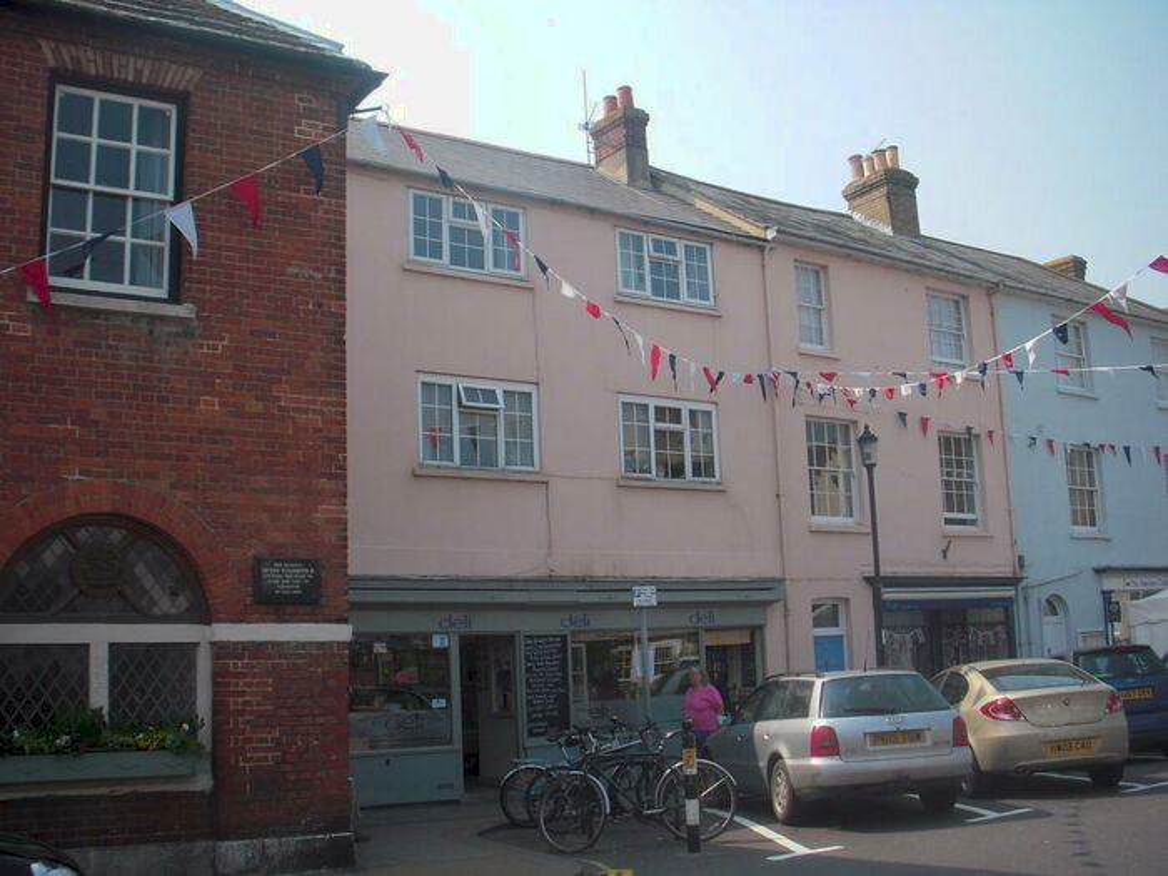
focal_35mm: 38
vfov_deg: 37.7
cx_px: 584
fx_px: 1282
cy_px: 438
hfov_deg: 49.0
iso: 100
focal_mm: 6.3
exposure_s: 1/800
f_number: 3.3
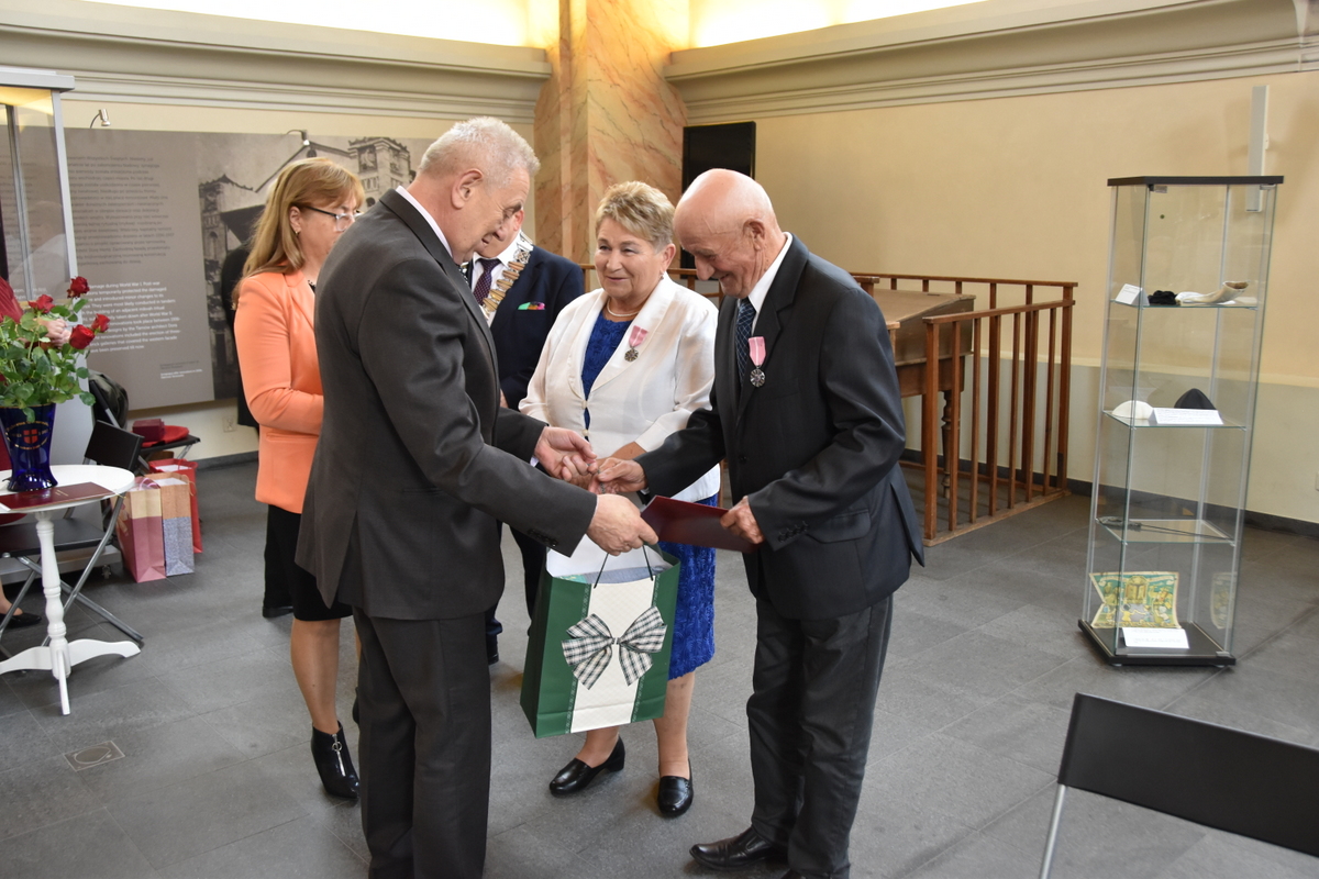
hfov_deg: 61.9
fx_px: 1099
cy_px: 440
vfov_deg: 43.6
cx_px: 660
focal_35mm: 30
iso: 1000
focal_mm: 20
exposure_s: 1/30
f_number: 3.5
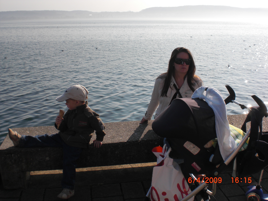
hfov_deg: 49.0
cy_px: 100
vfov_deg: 37.7
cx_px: 134
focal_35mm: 38
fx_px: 294
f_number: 5.6
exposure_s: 1/640
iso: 64
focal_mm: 6.3
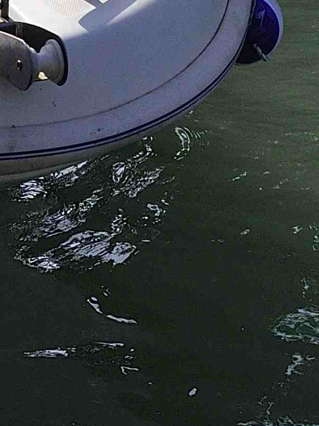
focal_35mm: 136
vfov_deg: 13.4
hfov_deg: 10.4
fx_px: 1672
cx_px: -221
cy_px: -285
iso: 320
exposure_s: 1/500
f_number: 9
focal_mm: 18
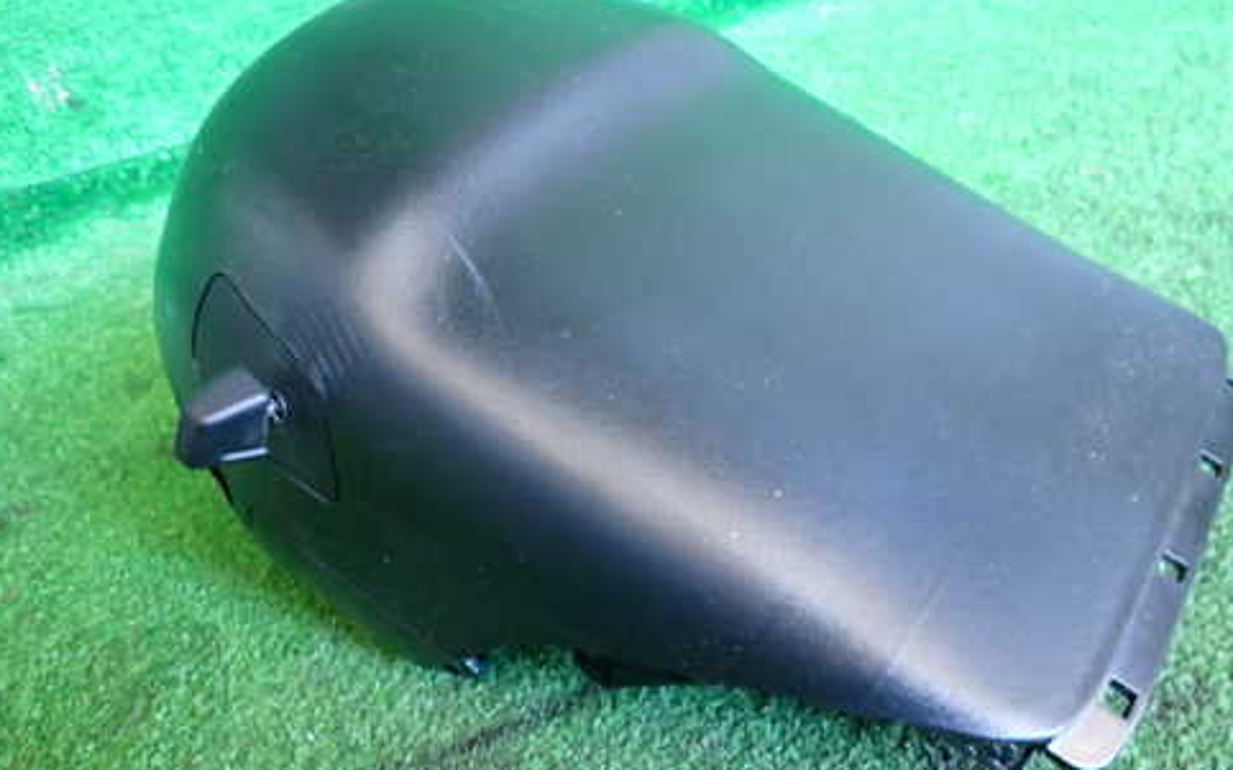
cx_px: 693
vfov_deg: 38.3
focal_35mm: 33
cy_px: 422
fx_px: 1109
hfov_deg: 58.0
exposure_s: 1/30
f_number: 2
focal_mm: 4.5
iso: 500
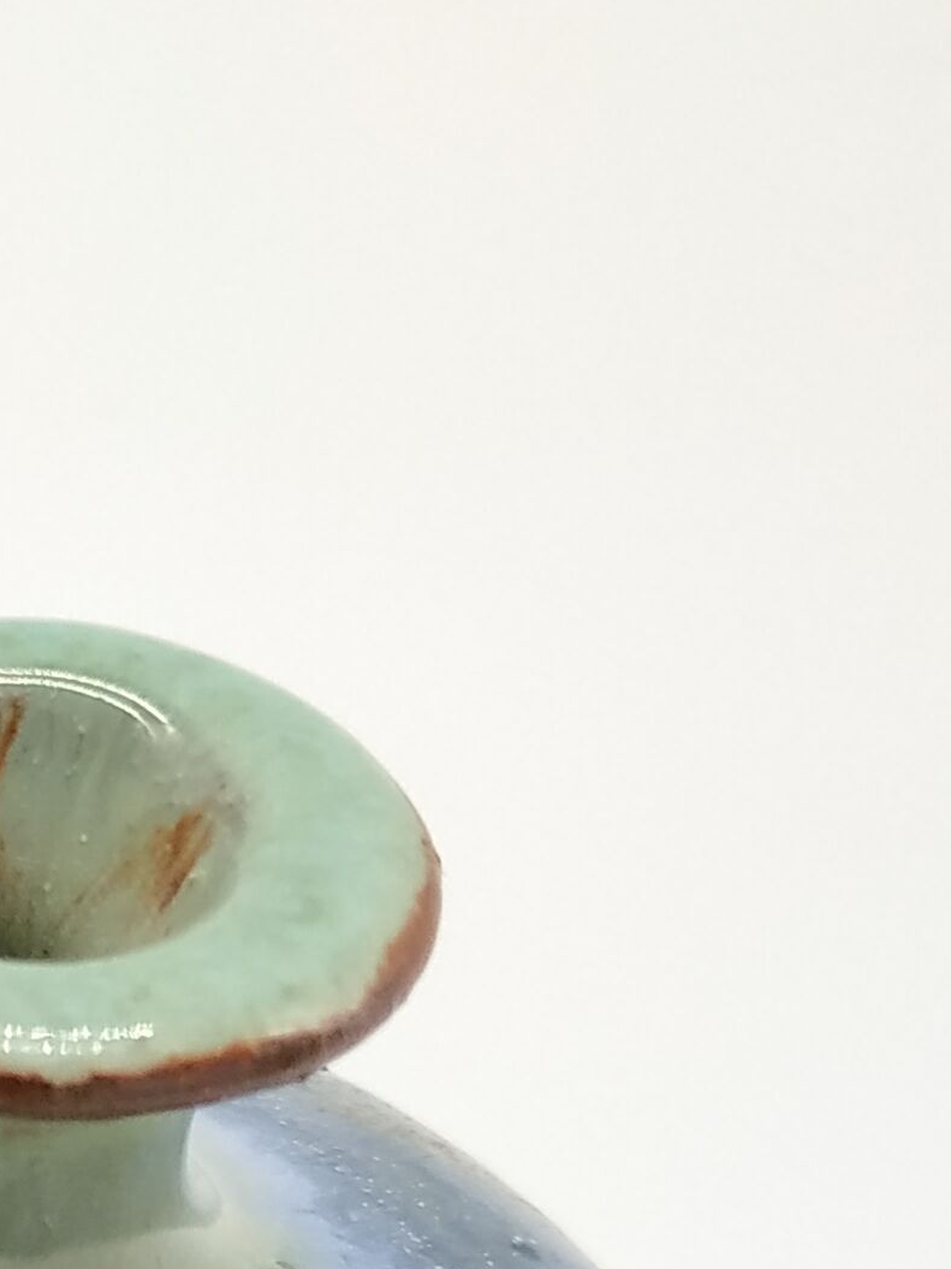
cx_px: -783
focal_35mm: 91
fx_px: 3334
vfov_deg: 20.9
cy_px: 1224
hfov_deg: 14.3
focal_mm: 3.94
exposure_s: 1/344
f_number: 1.9
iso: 250
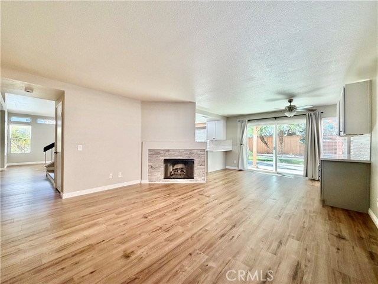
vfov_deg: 85.7
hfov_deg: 102.1
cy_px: 142
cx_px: 189
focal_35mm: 14
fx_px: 153
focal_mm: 2.22
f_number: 2.2
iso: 125
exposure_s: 1/120
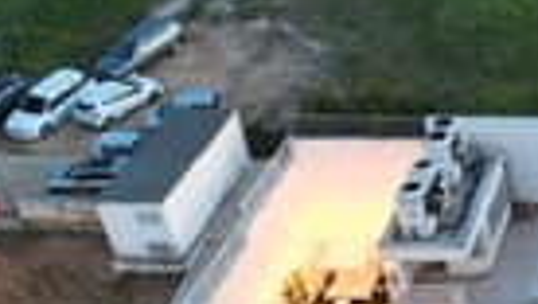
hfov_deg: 19.7
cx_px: 850
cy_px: 281
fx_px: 1300
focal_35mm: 91
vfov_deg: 13.2
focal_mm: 6.72
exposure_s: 1/15
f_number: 1.7
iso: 230
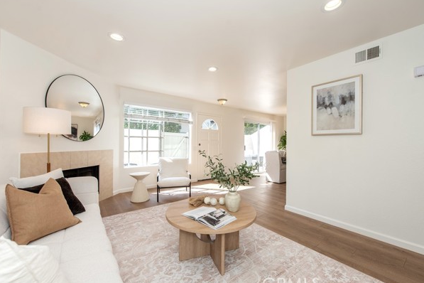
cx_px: 214
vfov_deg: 77.3
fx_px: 177
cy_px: 143
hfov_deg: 100.4
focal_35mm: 15
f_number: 5.6
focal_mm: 14
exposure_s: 1/125
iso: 100
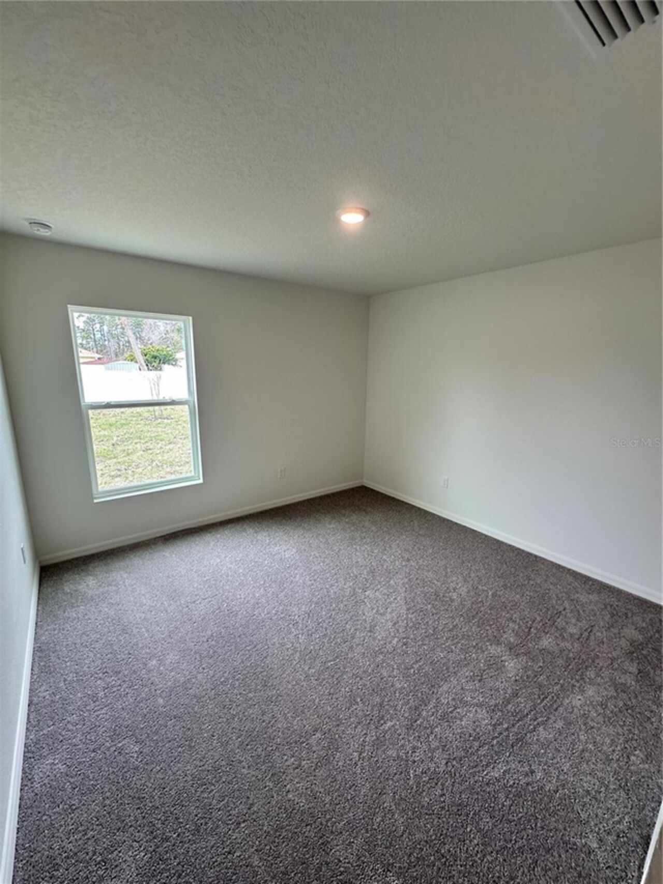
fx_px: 357
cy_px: 442
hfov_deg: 85.7
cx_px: 332
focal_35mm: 14
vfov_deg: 102.1
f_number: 2.2
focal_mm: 2.22
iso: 80
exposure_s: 1/120
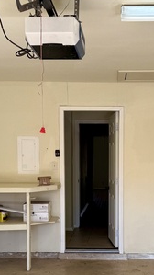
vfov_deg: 36.6
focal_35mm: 56
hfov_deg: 21.3
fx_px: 407
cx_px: 106
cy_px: 198
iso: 80
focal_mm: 6.76
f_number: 1.78
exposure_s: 1/288
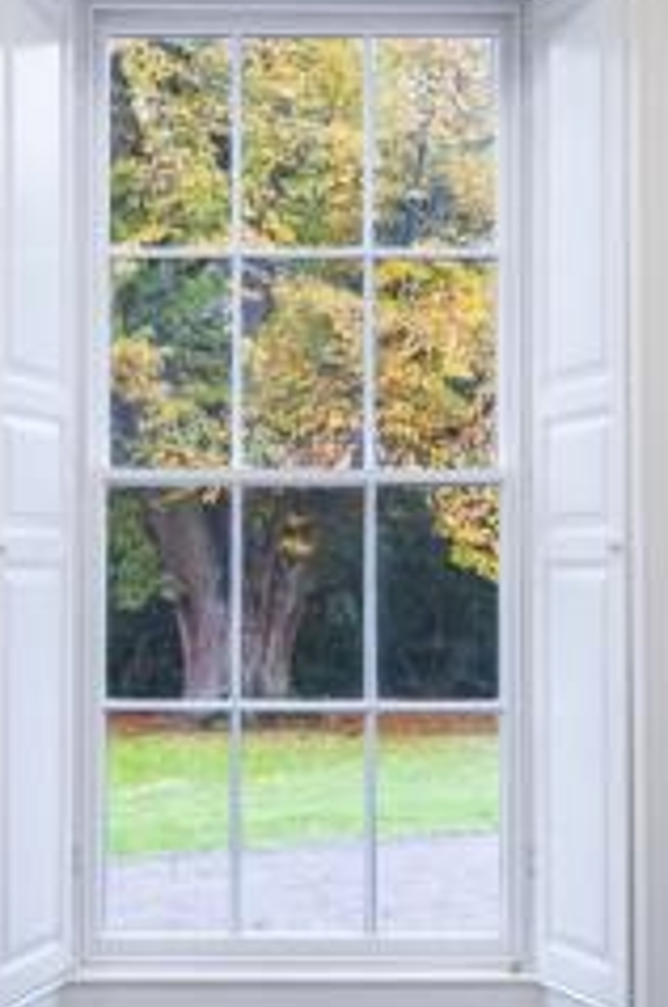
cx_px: 302
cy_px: 489
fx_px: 1898
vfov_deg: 29.7
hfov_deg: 20.0
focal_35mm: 68
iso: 3200
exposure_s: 1/180
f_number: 7.1
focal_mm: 24.9
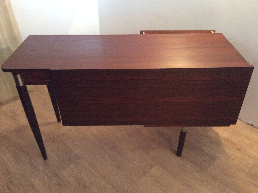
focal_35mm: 32
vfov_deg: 44.1
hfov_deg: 56.9
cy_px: 96
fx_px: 238
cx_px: 129
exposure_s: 1/17
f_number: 2.4
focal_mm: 3.3
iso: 400
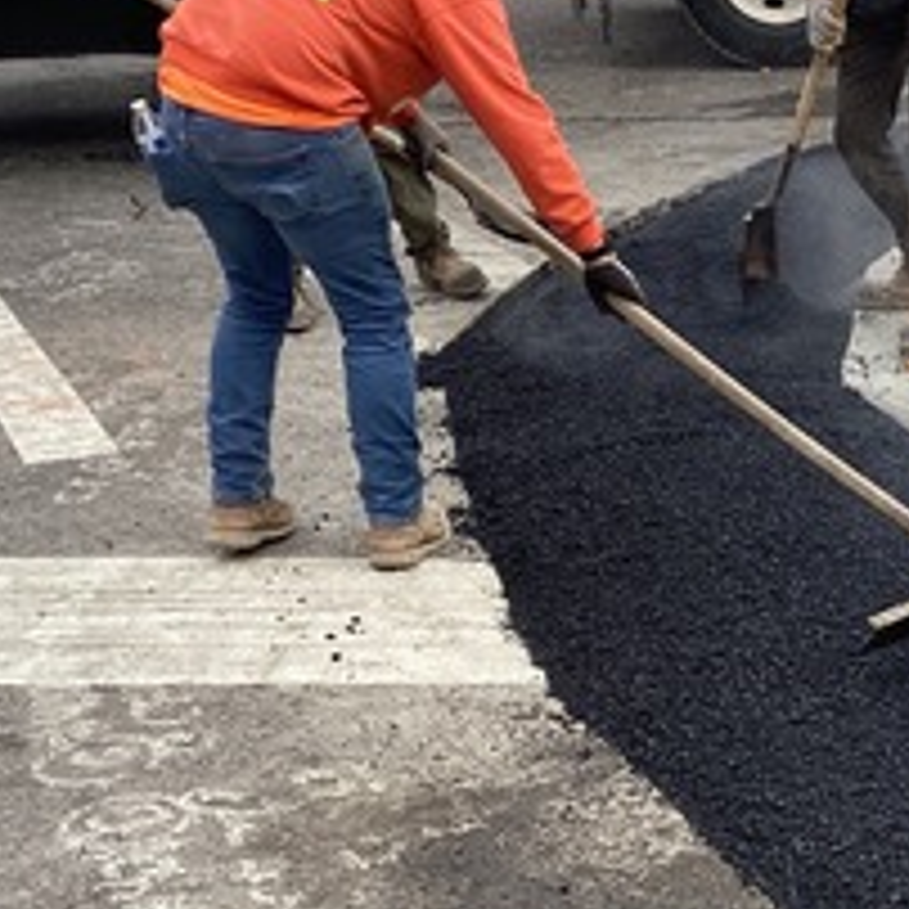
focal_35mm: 76
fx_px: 2258
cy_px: 765
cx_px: 1012
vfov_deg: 22.4
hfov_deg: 21.5
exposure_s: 1/219
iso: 25
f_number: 2.4
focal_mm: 3.3
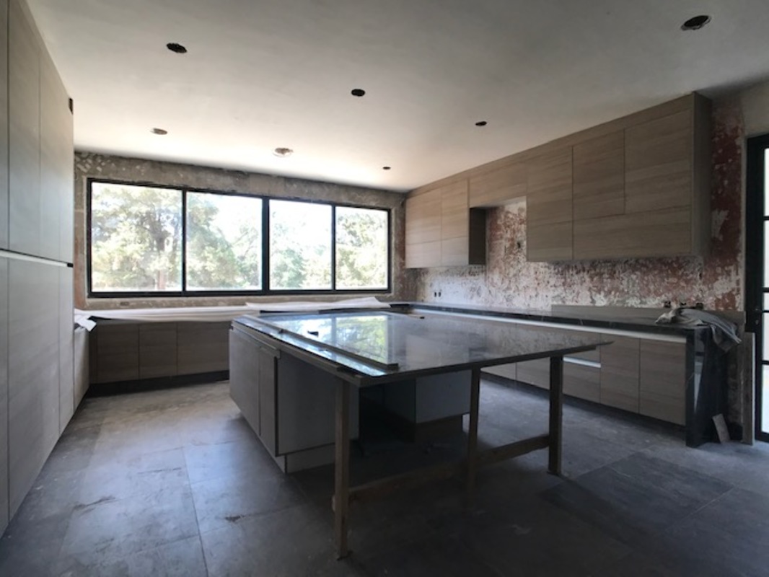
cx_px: 384
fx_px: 622
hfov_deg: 63.4
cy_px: 288
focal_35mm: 28
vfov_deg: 49.8
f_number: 1.8
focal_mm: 3.99
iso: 40
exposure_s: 1/120
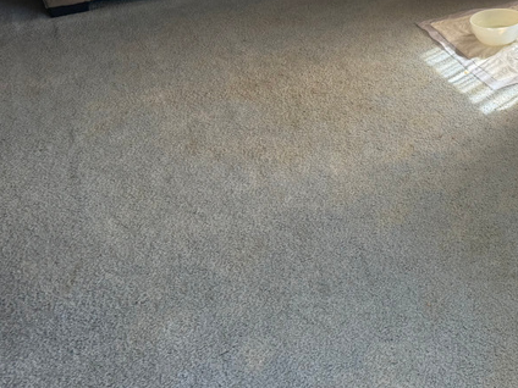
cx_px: 552
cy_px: -65
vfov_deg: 23.3
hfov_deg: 30.2
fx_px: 868
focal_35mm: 58
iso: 200
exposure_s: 1/127
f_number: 1.78
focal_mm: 6.76
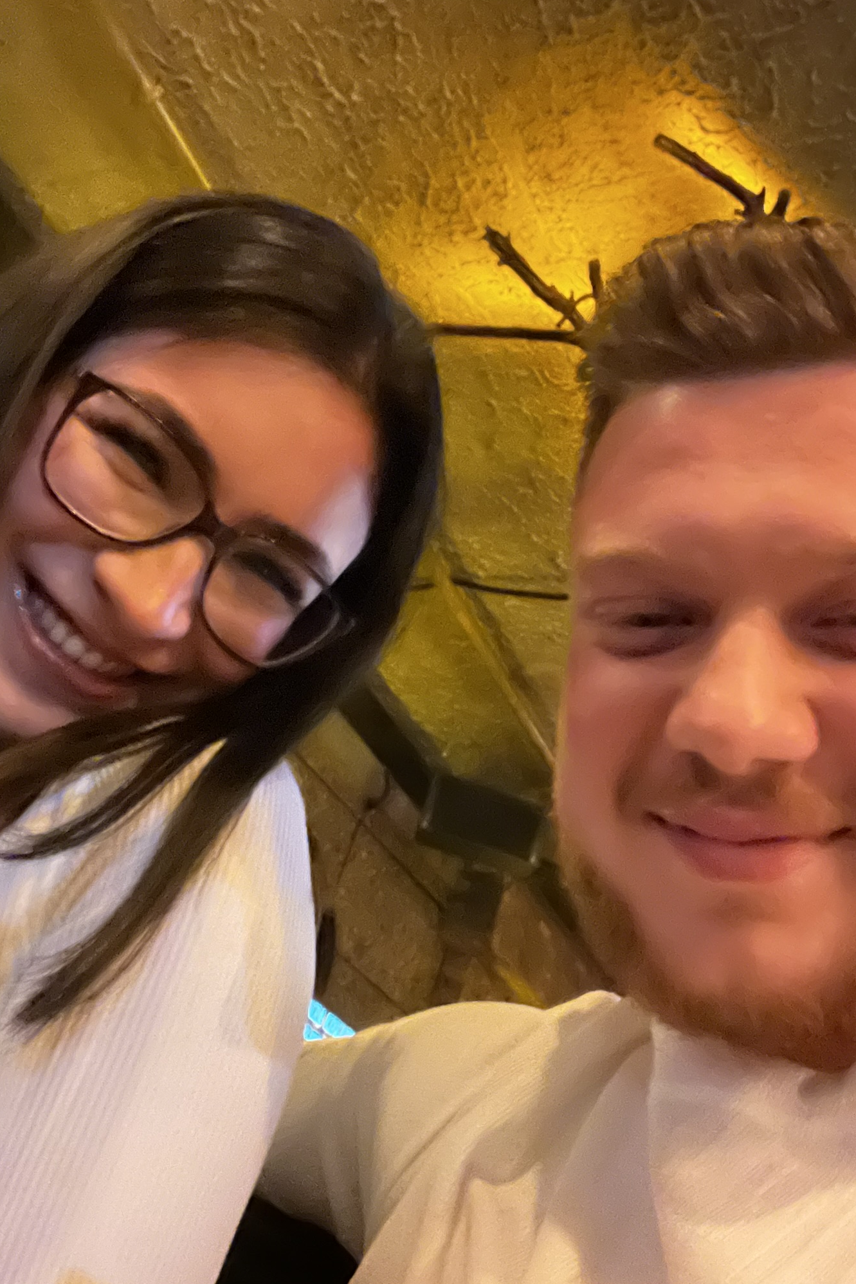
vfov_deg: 58.7
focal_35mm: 32
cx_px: 425
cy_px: 644
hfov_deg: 41.1
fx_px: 1141
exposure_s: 1/14
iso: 2000
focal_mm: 2.71
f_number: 2.2
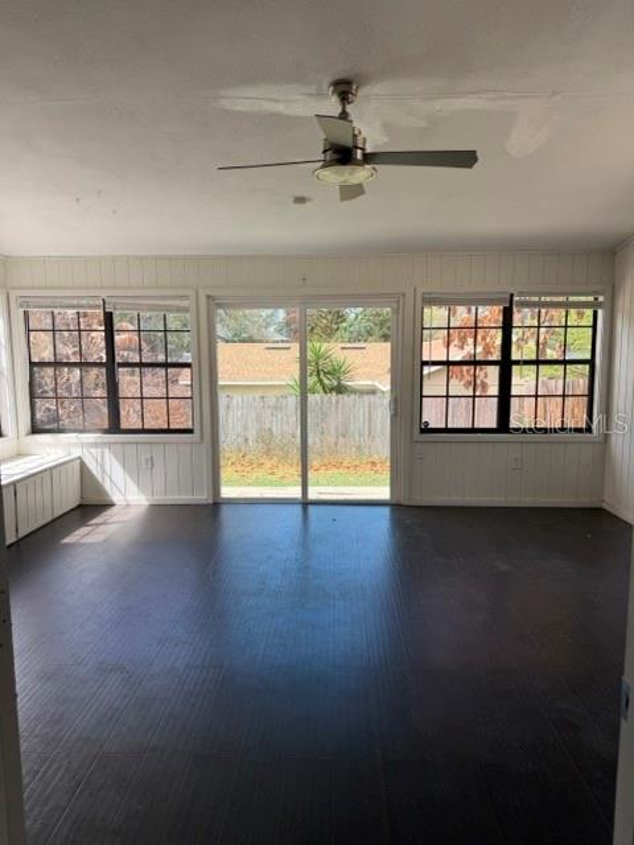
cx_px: 317
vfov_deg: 71.6
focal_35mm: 24
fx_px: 586
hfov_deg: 56.8
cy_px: 422
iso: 80
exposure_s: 1/858
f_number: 1.78
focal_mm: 6.76
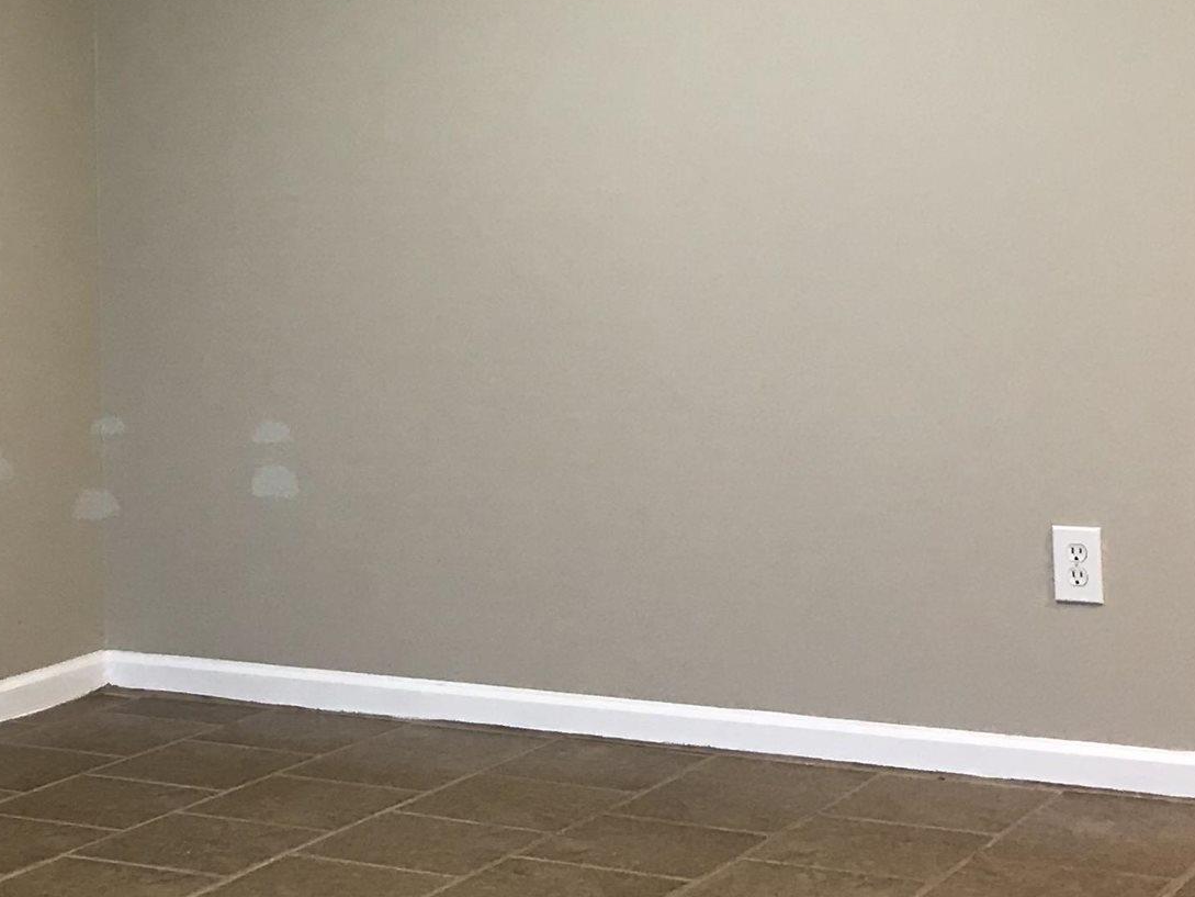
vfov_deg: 18.2
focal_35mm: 79
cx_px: 219
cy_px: 19
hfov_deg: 24.3
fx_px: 2728
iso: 40
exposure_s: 1/24
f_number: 1.8
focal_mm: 3.99
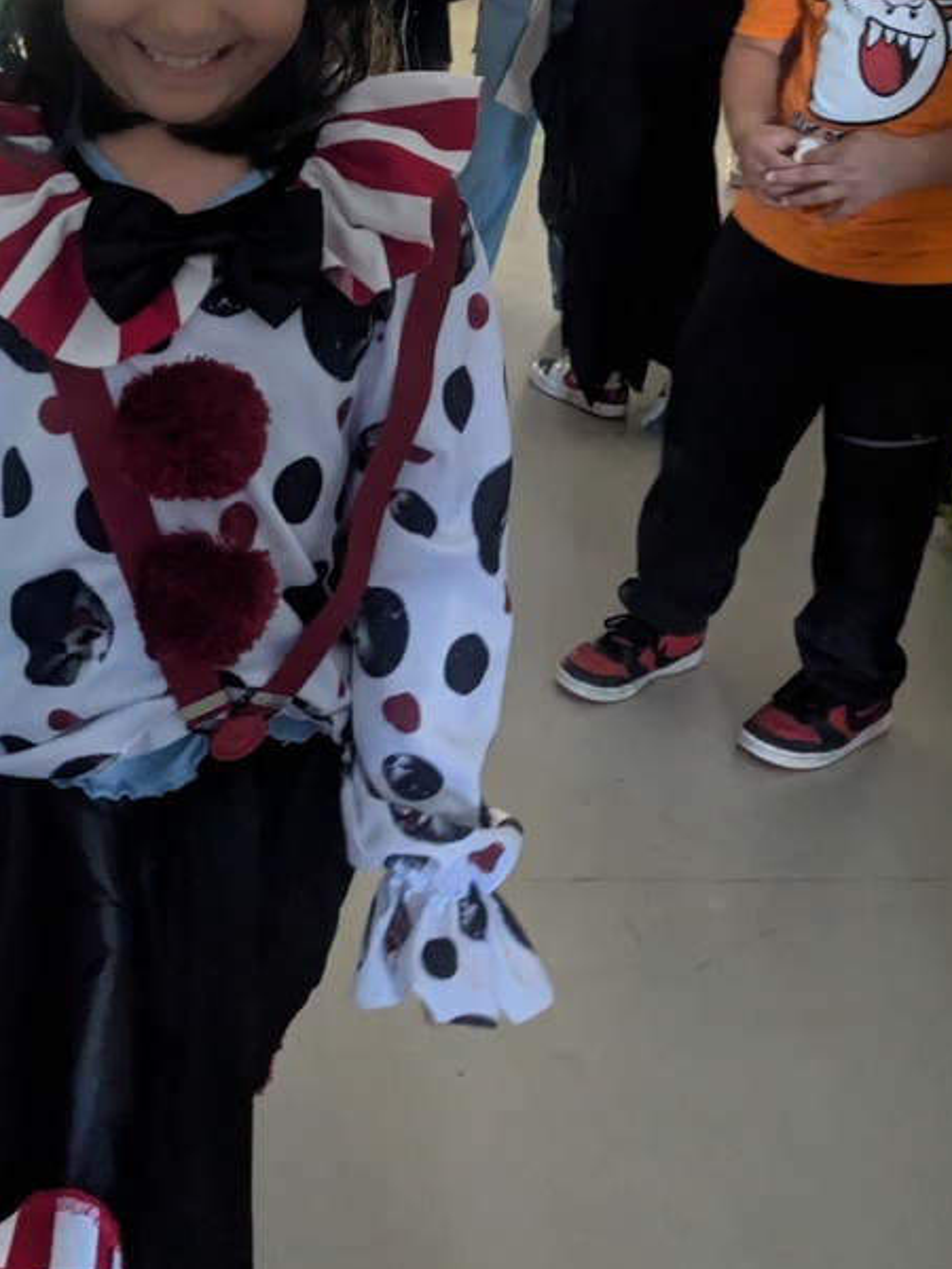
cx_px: 170
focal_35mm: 41
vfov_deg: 44.5
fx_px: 1503
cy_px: 349
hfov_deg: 33.9
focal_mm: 6.81
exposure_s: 1/43.9
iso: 1232
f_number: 1.85
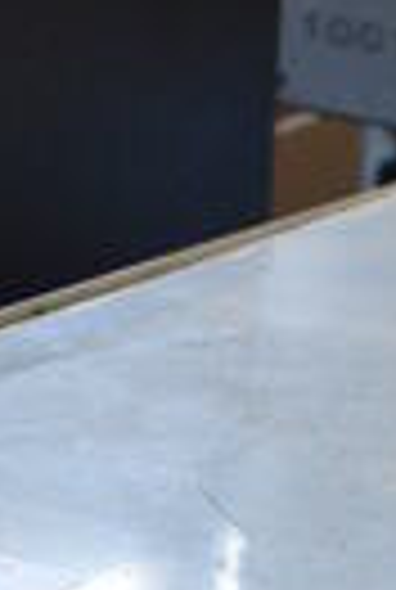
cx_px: 495
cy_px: 1538
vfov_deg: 9.4
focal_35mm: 188
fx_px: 3086
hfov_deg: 7.3
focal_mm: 18
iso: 1400
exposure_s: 1/125
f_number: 3.5
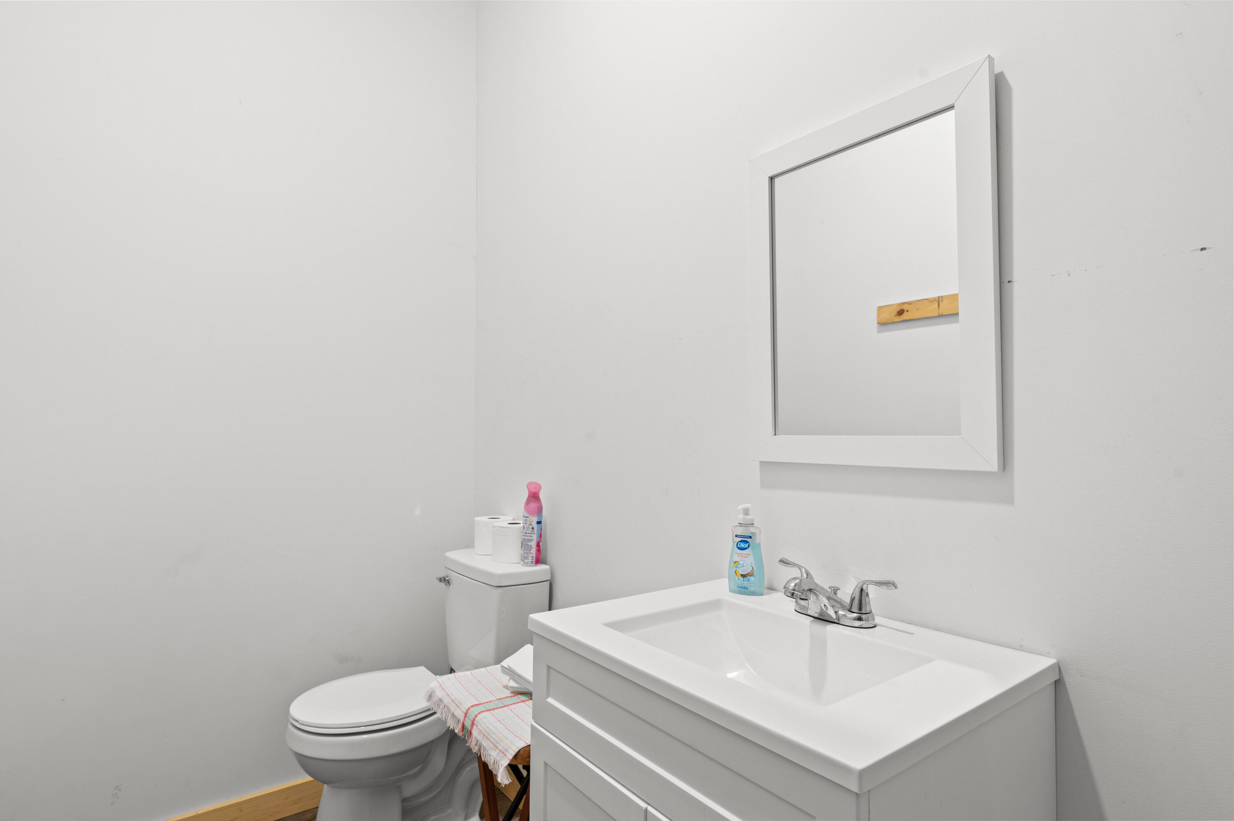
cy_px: 410
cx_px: 617
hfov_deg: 86.9
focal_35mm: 19
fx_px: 651
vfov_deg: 64.5
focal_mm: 19
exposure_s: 1/4
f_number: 8
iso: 800
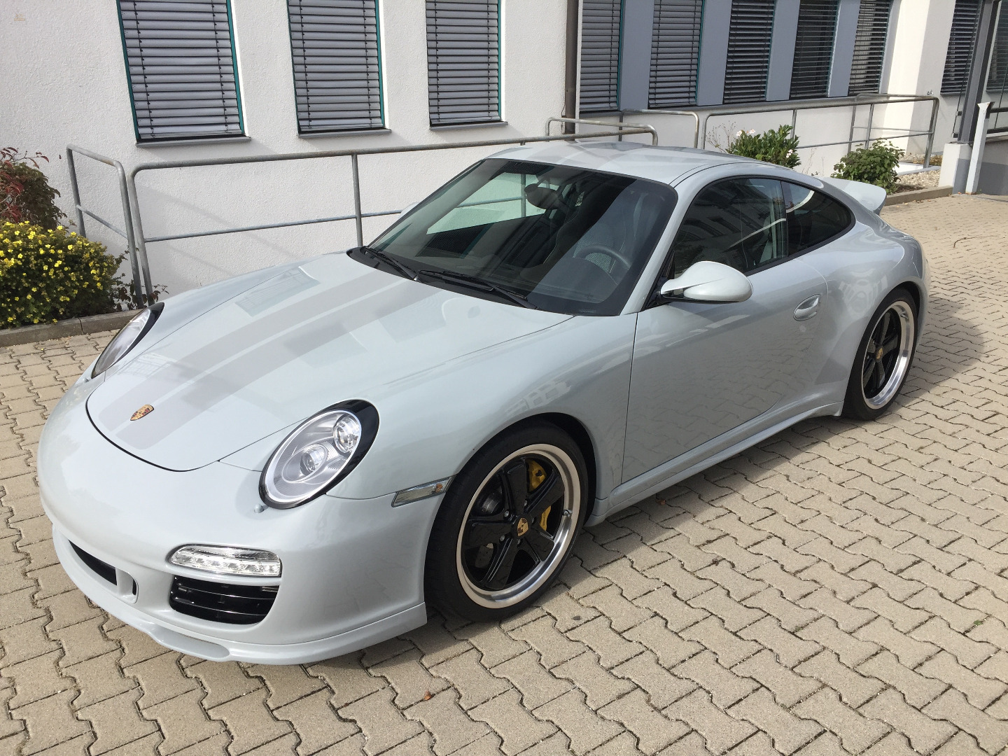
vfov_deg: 48.2
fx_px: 844
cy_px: 378
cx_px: 504
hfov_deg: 61.7
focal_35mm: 29
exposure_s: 1/1522
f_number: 2.2
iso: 32
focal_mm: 4.15
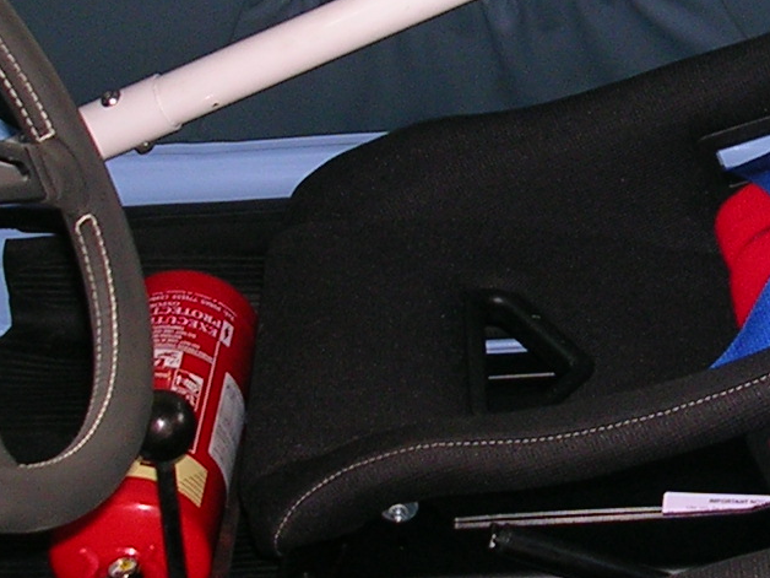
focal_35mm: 124
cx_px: 674
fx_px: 2758
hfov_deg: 15.7
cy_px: 169
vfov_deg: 11.9
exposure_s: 1/60.1
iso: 54
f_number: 2.8
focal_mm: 5.8
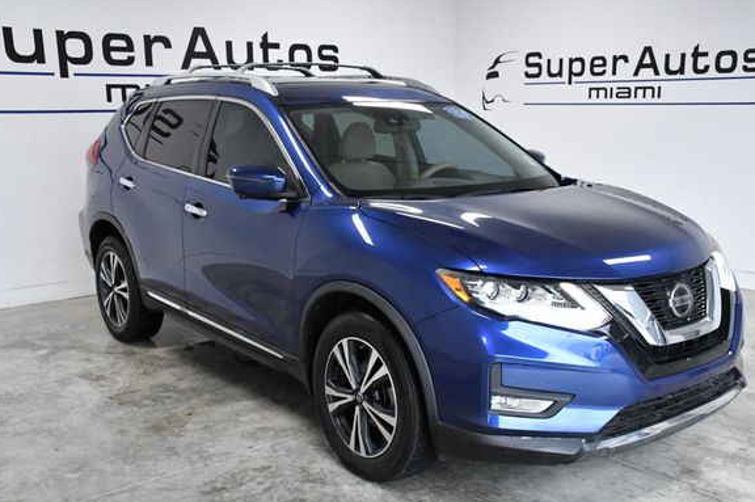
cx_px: 404
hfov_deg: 48.5
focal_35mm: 40
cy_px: 275
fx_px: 838
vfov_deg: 33.3
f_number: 9
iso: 2500
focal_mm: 24
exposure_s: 1/320
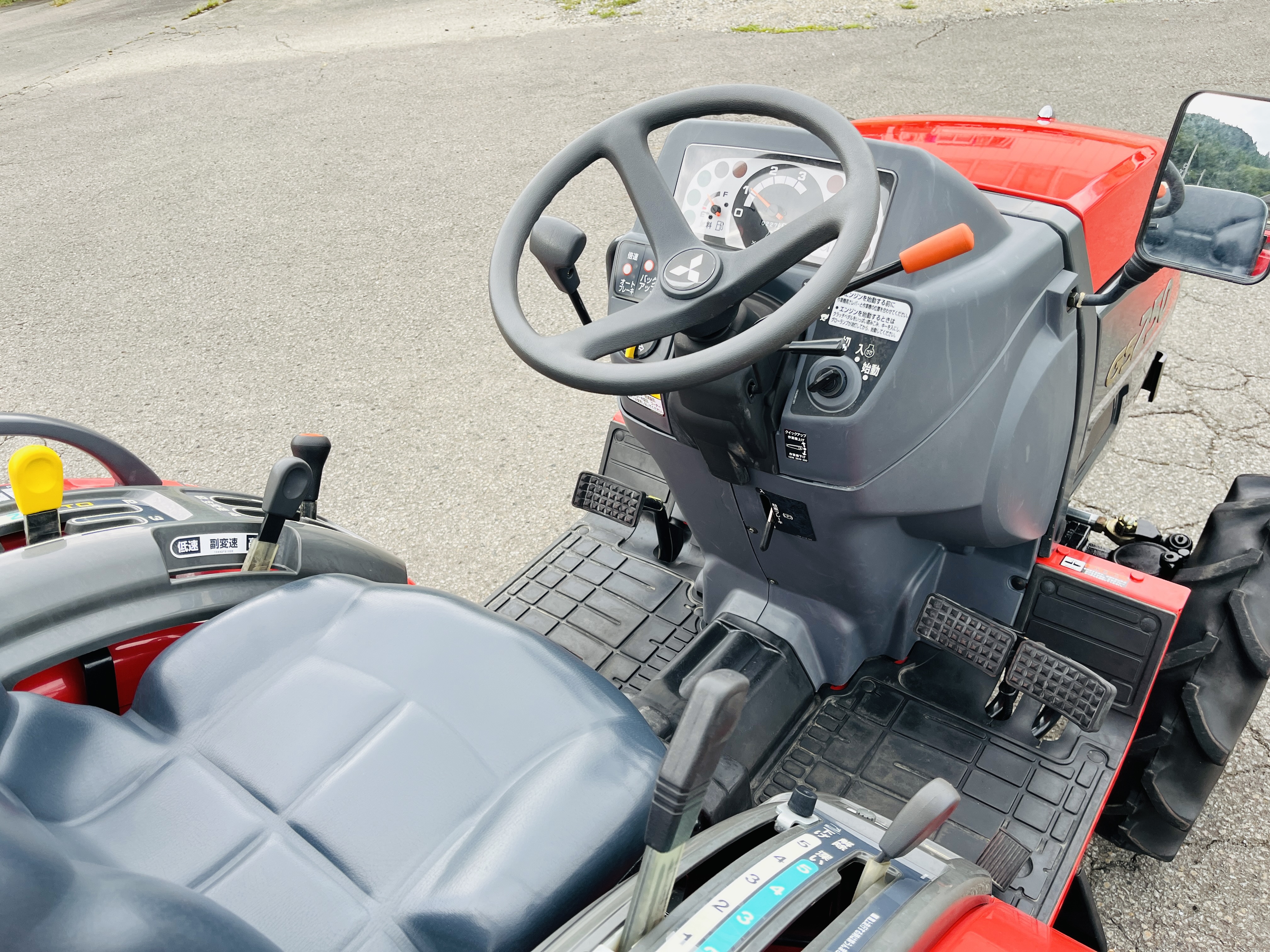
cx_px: 635
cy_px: 476
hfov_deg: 67.3
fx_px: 954
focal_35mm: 26
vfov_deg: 53.1
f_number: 1.6
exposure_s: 1/457
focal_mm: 5.1
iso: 50
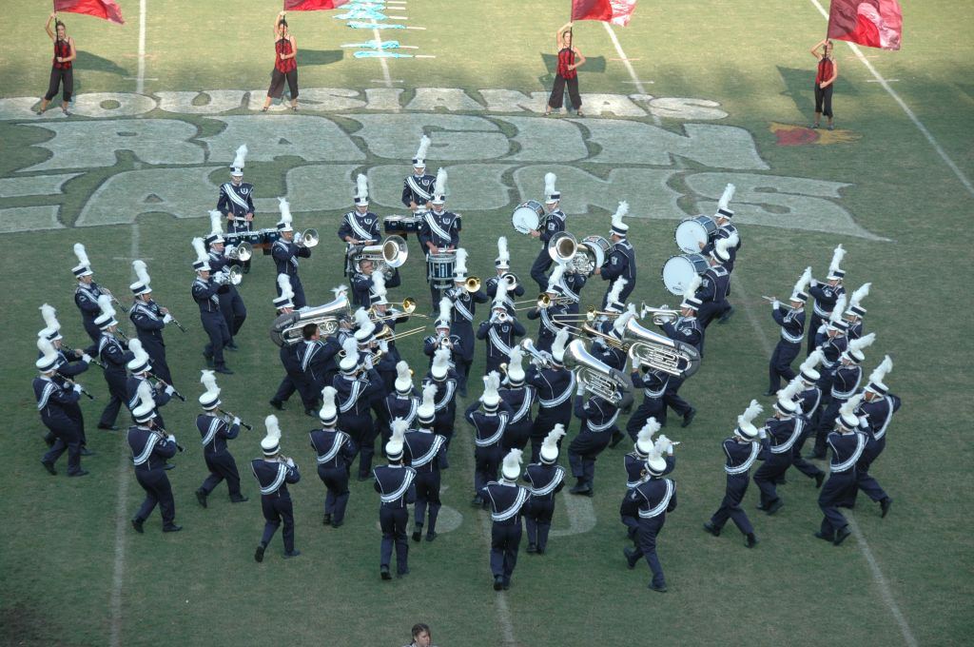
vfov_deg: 10.1
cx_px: 487
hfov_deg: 15.2
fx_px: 3648
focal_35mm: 135
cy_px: 324
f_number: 5.3
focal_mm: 90
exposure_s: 1/250
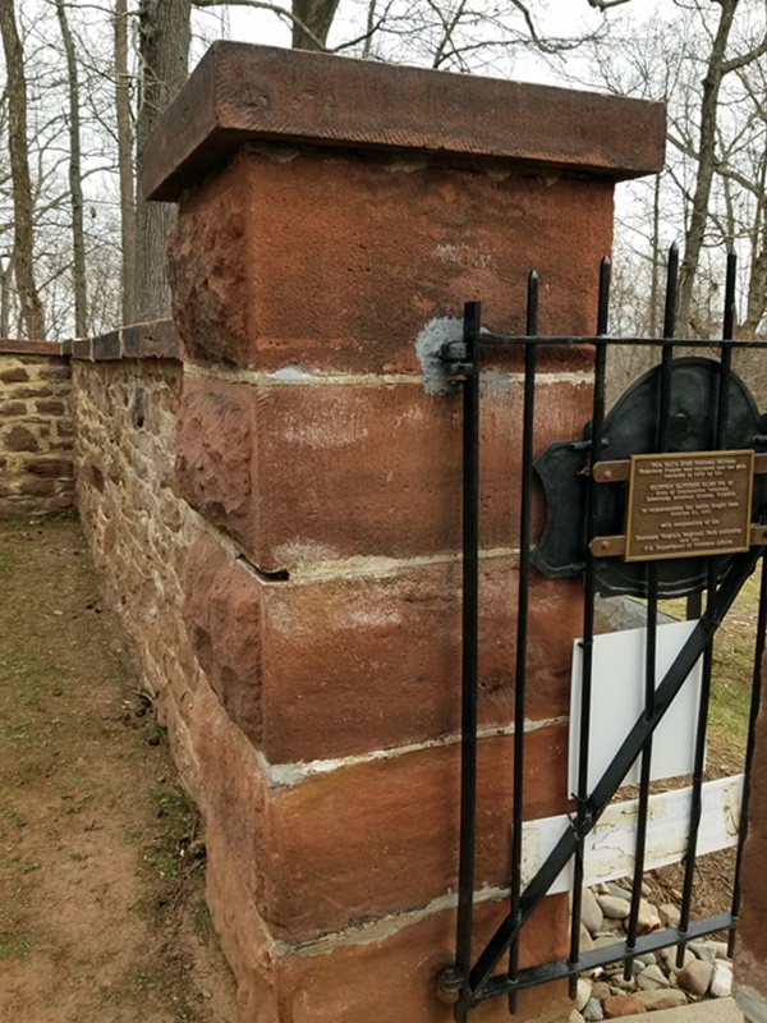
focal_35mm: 26
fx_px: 768
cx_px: 384
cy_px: 512
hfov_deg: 53.1
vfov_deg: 67.3
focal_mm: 4.2
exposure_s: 1/367
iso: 50
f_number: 1.7
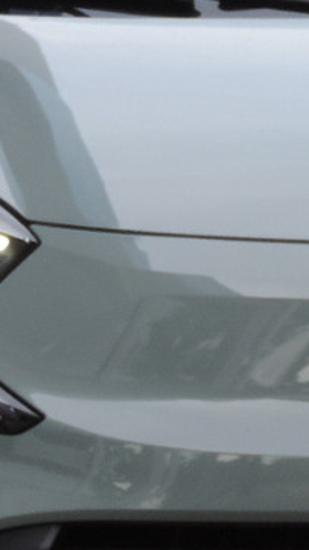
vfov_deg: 4.9
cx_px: 464
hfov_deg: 2.8
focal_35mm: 438
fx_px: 6389
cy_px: 367
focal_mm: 17.8
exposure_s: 1/400
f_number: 4.1
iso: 180
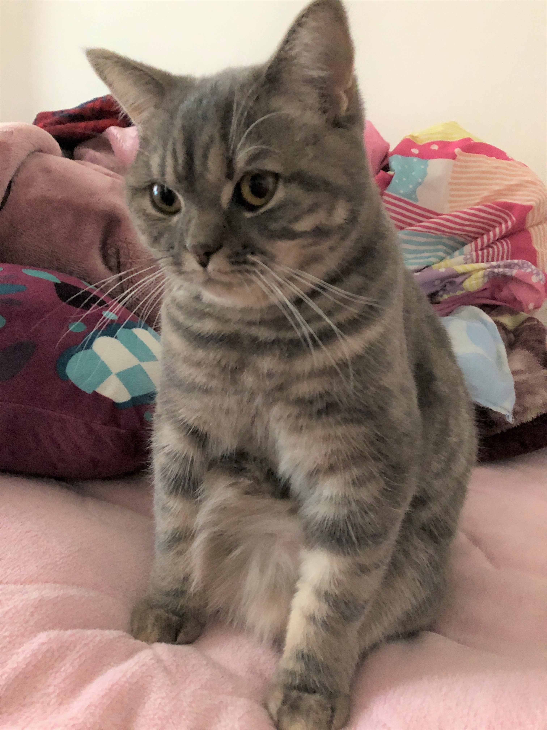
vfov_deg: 63.4
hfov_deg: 49.7
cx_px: 274
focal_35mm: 28
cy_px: 365
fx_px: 590
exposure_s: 1/4
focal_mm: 3.99
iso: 250
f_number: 1.8
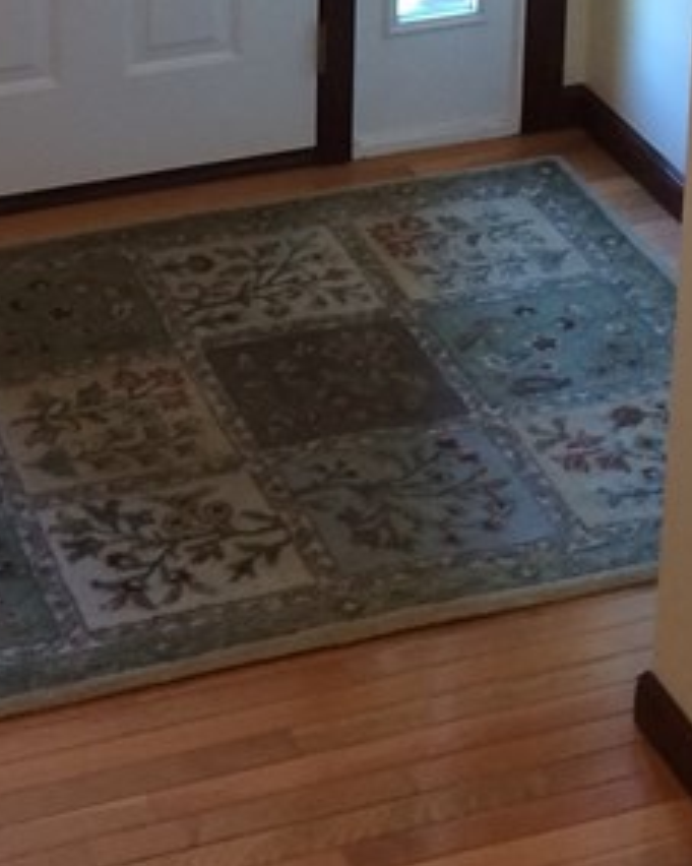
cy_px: -204
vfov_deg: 17.8
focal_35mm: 102
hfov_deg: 15.0
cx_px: 98
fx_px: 2613
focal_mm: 4.15
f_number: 2.2
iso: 100
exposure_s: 1/30
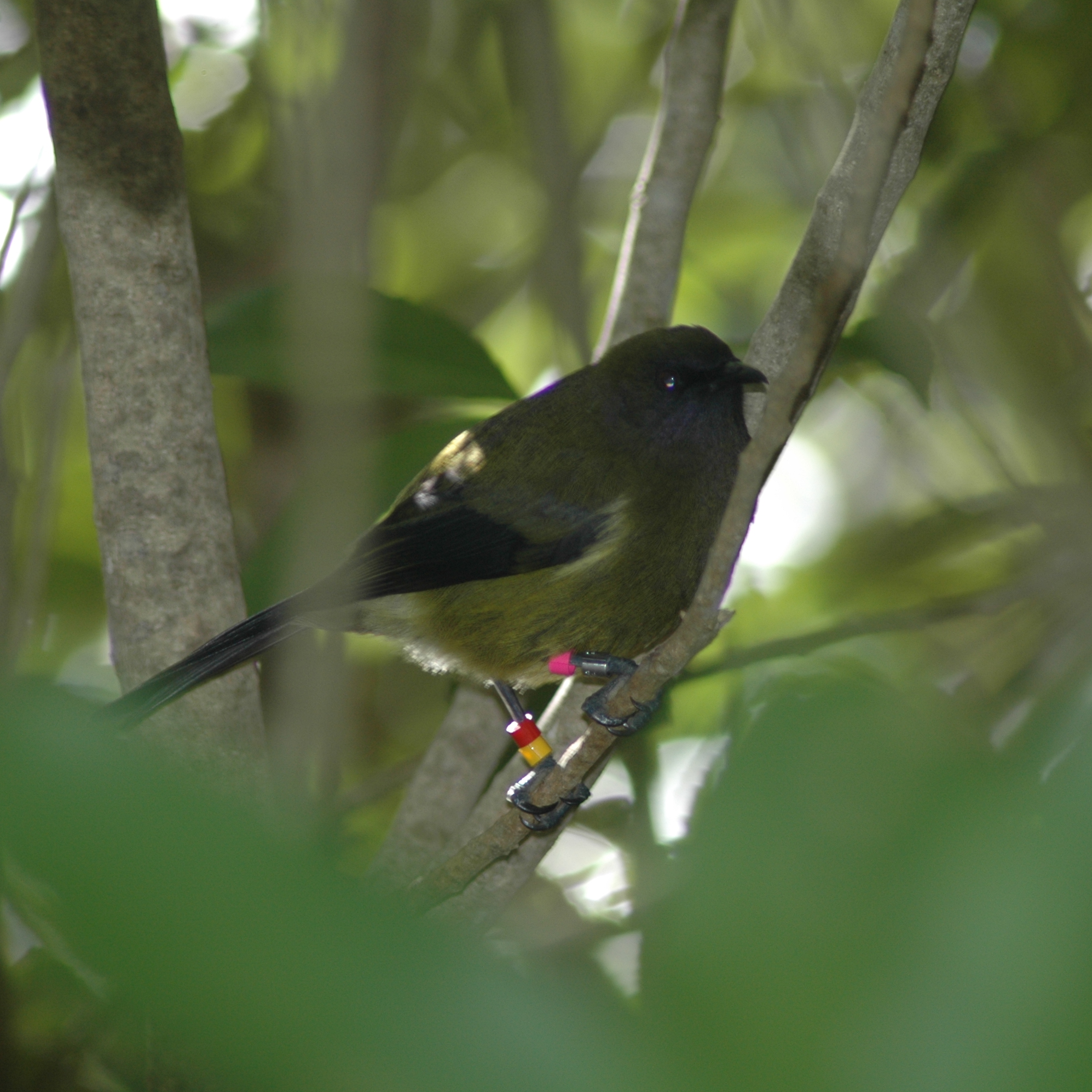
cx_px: 467
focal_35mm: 576
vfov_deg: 3.0
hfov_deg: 3.0
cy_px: 546
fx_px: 20558
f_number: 5.6
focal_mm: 300
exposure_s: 1/60
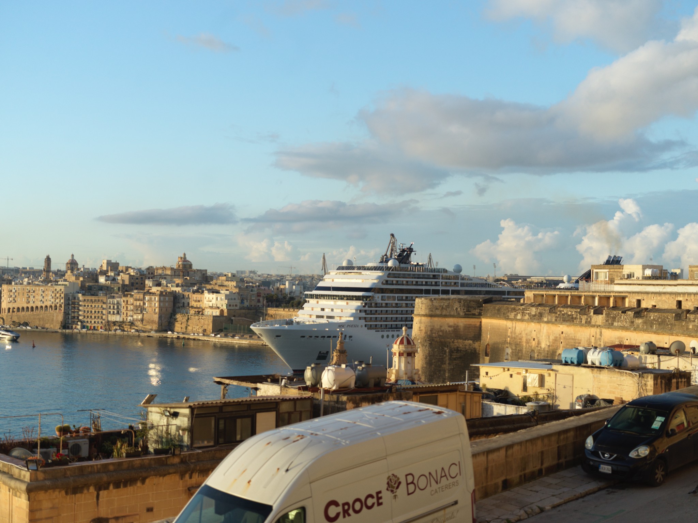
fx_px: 1028
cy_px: 262
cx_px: 349
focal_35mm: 51
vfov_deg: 28.5
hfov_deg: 37.5
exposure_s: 1/2000
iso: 400
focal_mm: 65
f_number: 2.8
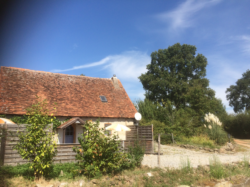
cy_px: 94
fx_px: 209
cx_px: 125
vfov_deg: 48.2
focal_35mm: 29
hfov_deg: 61.7
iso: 32
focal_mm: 4.15
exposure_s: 1/1953
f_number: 2.2
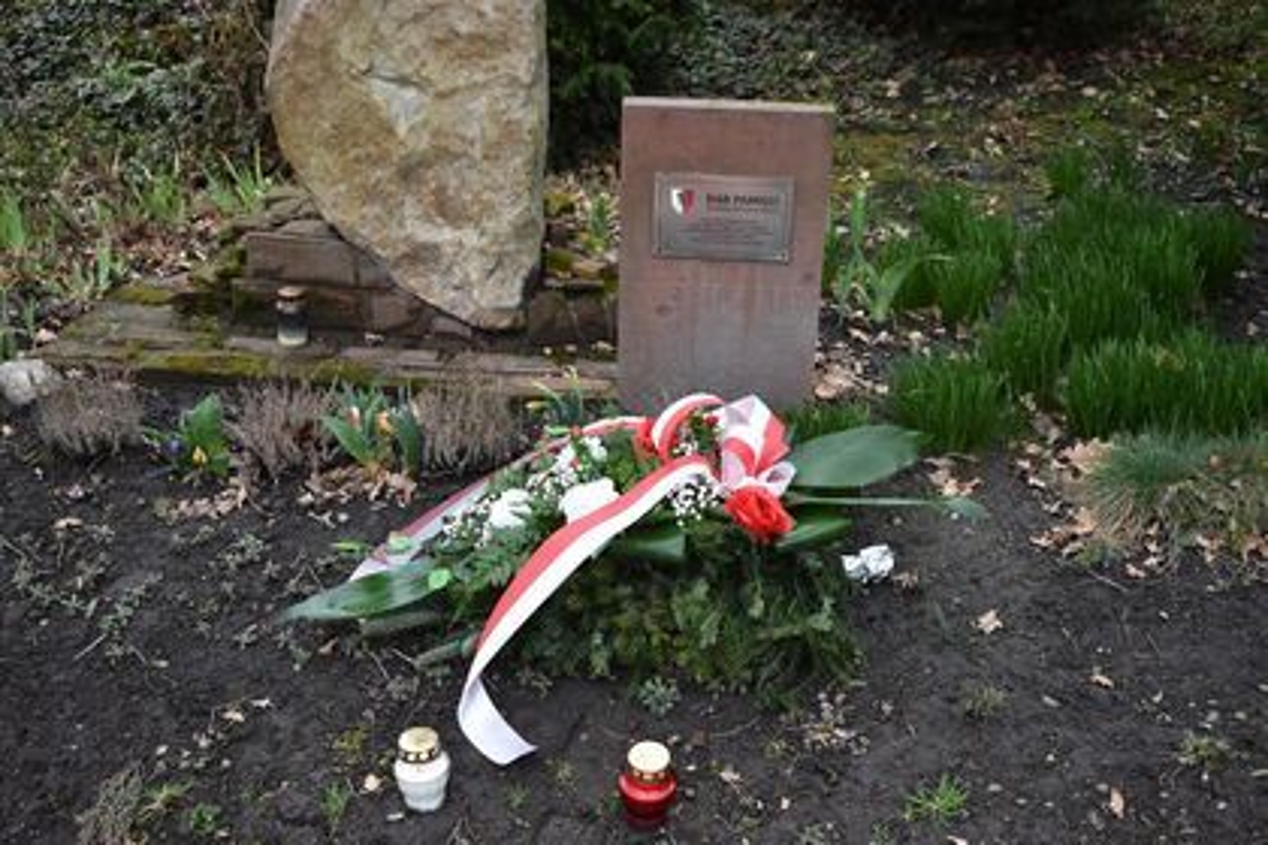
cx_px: 634
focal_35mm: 40
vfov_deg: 33.0
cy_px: 422
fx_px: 1426
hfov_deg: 47.9
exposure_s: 1/100
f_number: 5
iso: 400
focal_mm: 27
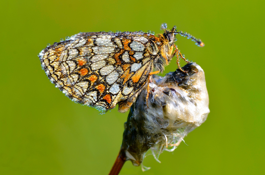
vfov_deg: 8.7
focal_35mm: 158
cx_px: 132
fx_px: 1157
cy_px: 88
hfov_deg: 13.1
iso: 100
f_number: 11
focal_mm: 105
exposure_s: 1/50
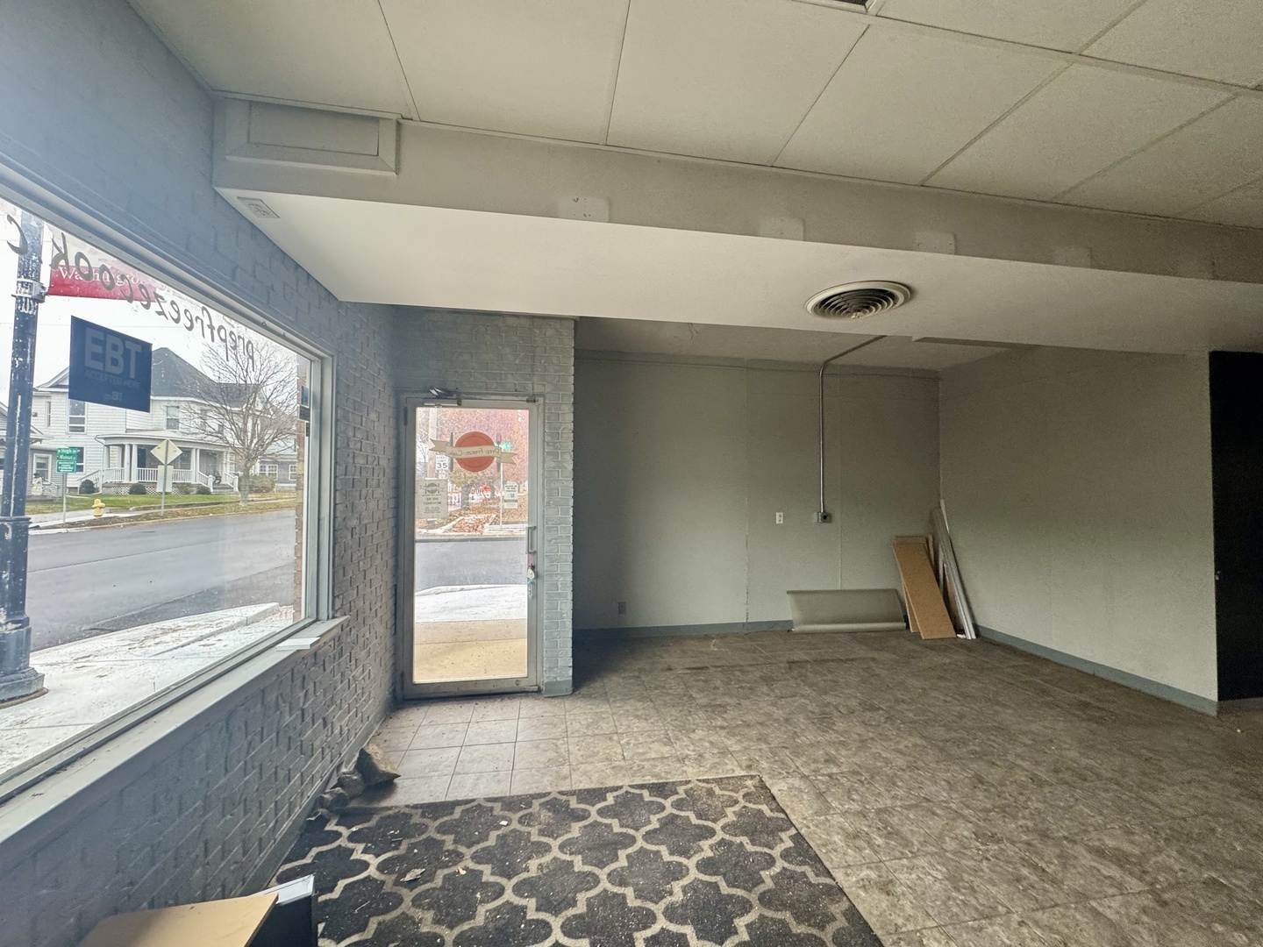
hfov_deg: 102.1
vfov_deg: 85.7
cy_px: 474
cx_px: 632
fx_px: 511
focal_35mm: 14
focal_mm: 2.22
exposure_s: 1/99
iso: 200
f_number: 2.2
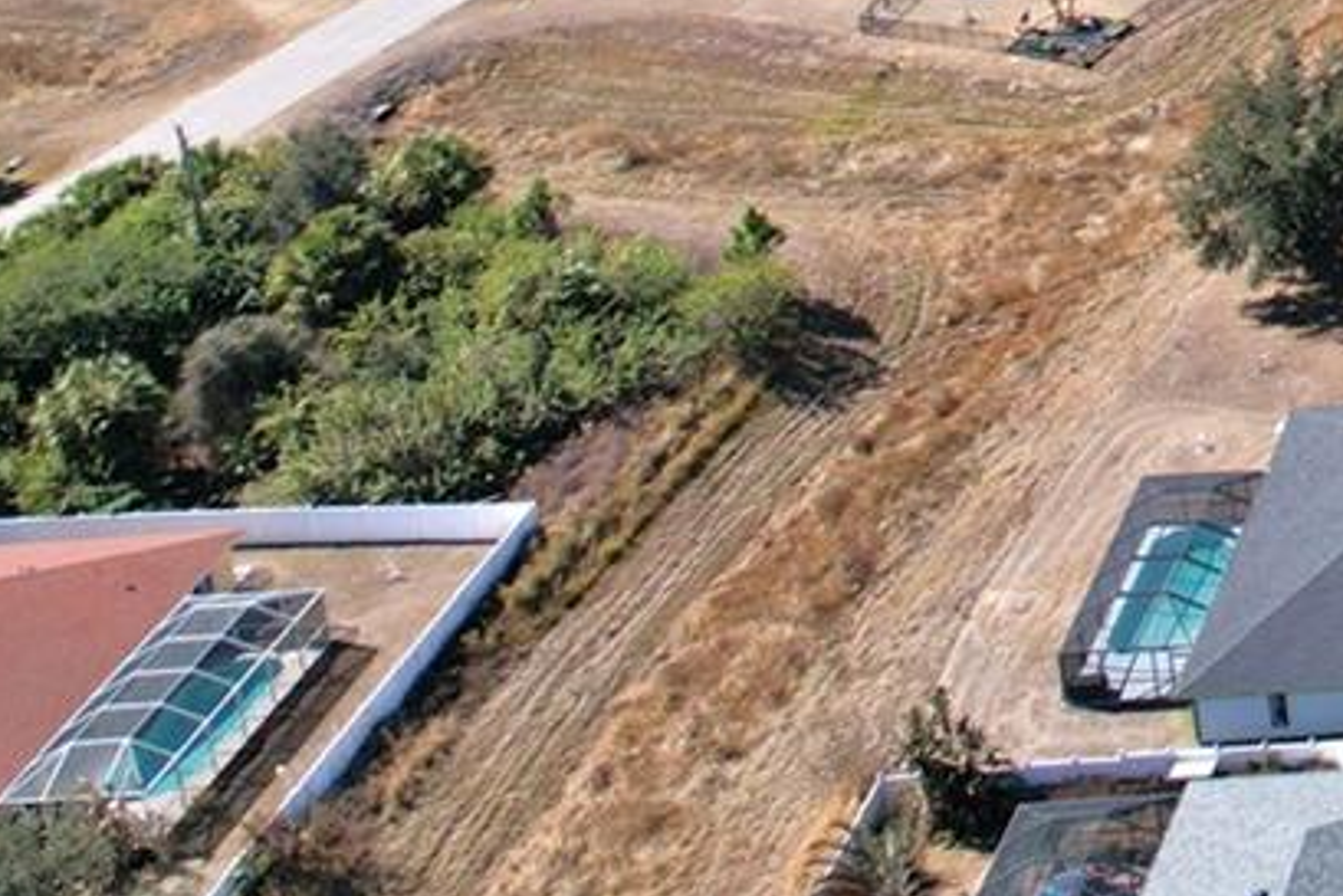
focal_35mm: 86
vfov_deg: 13.8
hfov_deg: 18.1
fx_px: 3209
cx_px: 2505
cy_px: -811
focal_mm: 8.38
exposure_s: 1/1600
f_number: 2.8
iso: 110
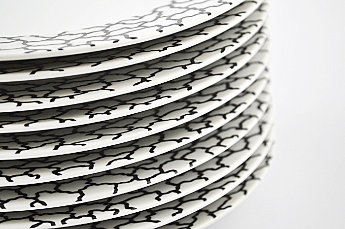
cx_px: 172
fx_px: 790
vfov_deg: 16.5
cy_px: 114
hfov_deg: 24.6
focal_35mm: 82
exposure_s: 1/100
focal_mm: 55
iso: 400
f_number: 5.6
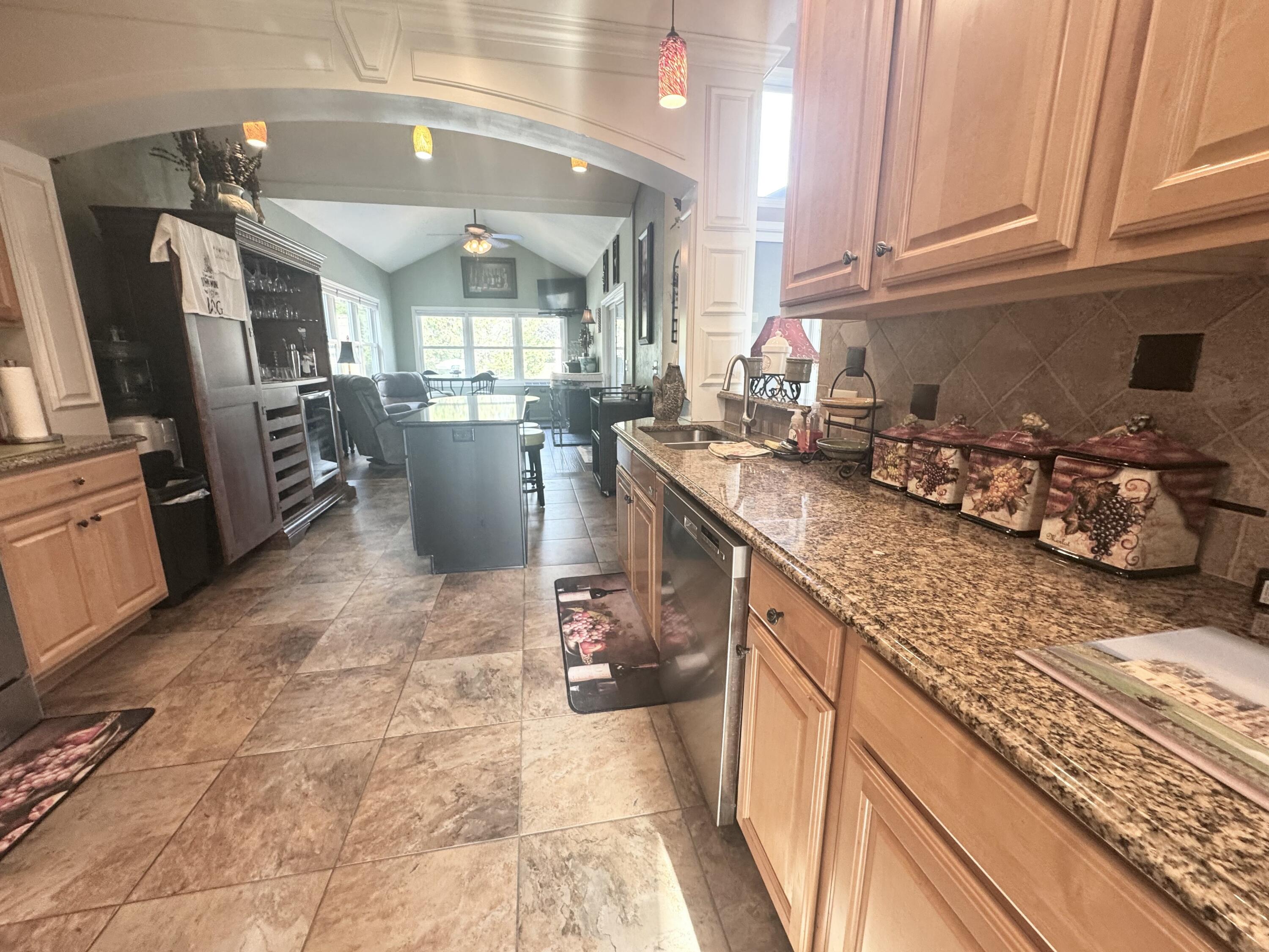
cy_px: 476
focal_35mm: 14
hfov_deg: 102.1
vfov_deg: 85.7
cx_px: 634
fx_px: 513
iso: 250
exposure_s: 1/60
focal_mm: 2.22
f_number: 2.2
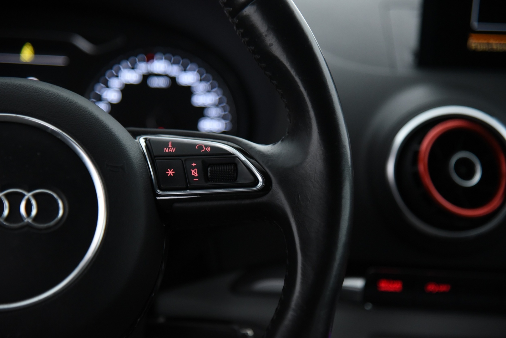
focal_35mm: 110
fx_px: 1547
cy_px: 169
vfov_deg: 12.5
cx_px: 253
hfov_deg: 18.6
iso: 4000
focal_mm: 110
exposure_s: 1/40
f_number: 4
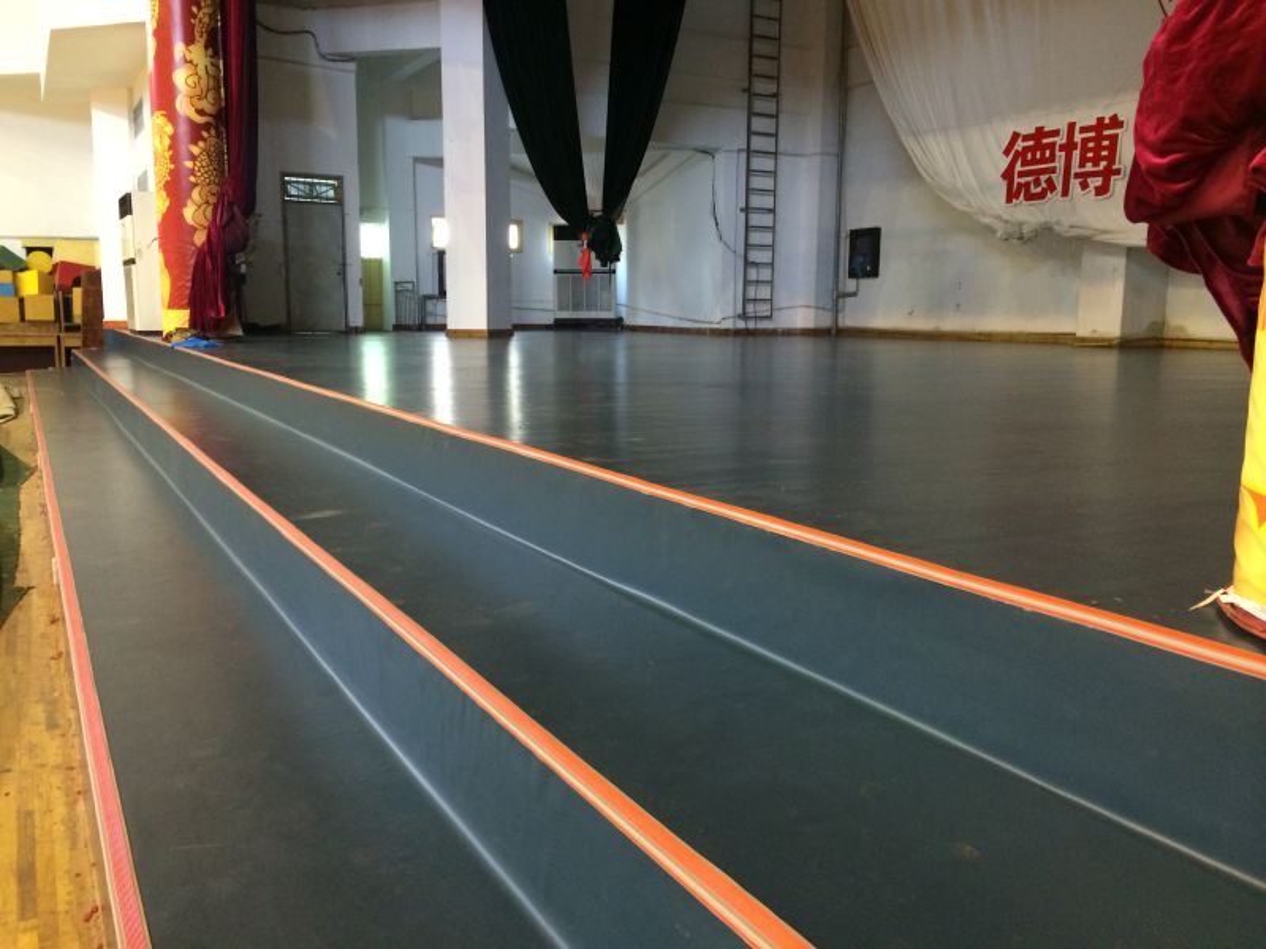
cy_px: 474
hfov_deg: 60.0
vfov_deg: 46.8
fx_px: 1097
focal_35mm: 30
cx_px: 633
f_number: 2.2
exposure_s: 1/17
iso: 320
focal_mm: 4.12
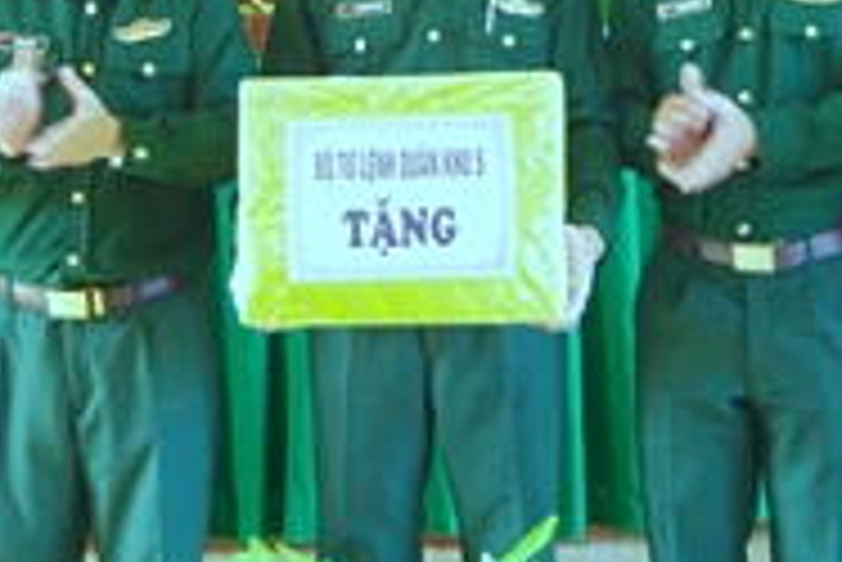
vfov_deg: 10.6
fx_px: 2879
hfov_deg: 16.6
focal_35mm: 123
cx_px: 455
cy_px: -357
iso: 400
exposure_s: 1/15
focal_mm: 24
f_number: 4
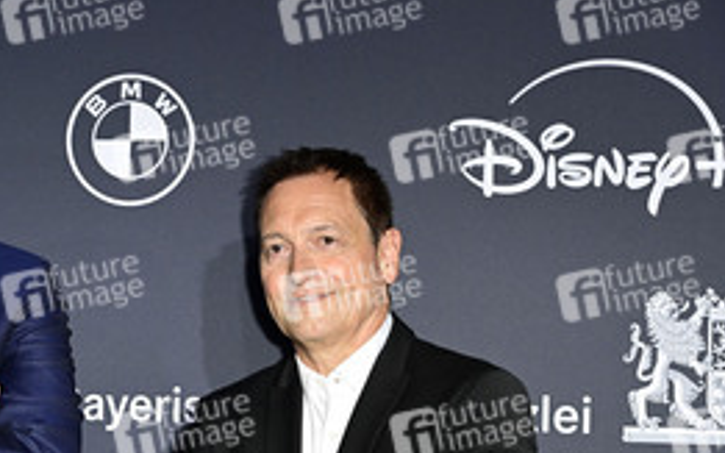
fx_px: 2430
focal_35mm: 123
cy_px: 359
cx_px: 110
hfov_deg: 16.8
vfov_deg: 10.6
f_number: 5.6
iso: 1000
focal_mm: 70
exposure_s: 1/250
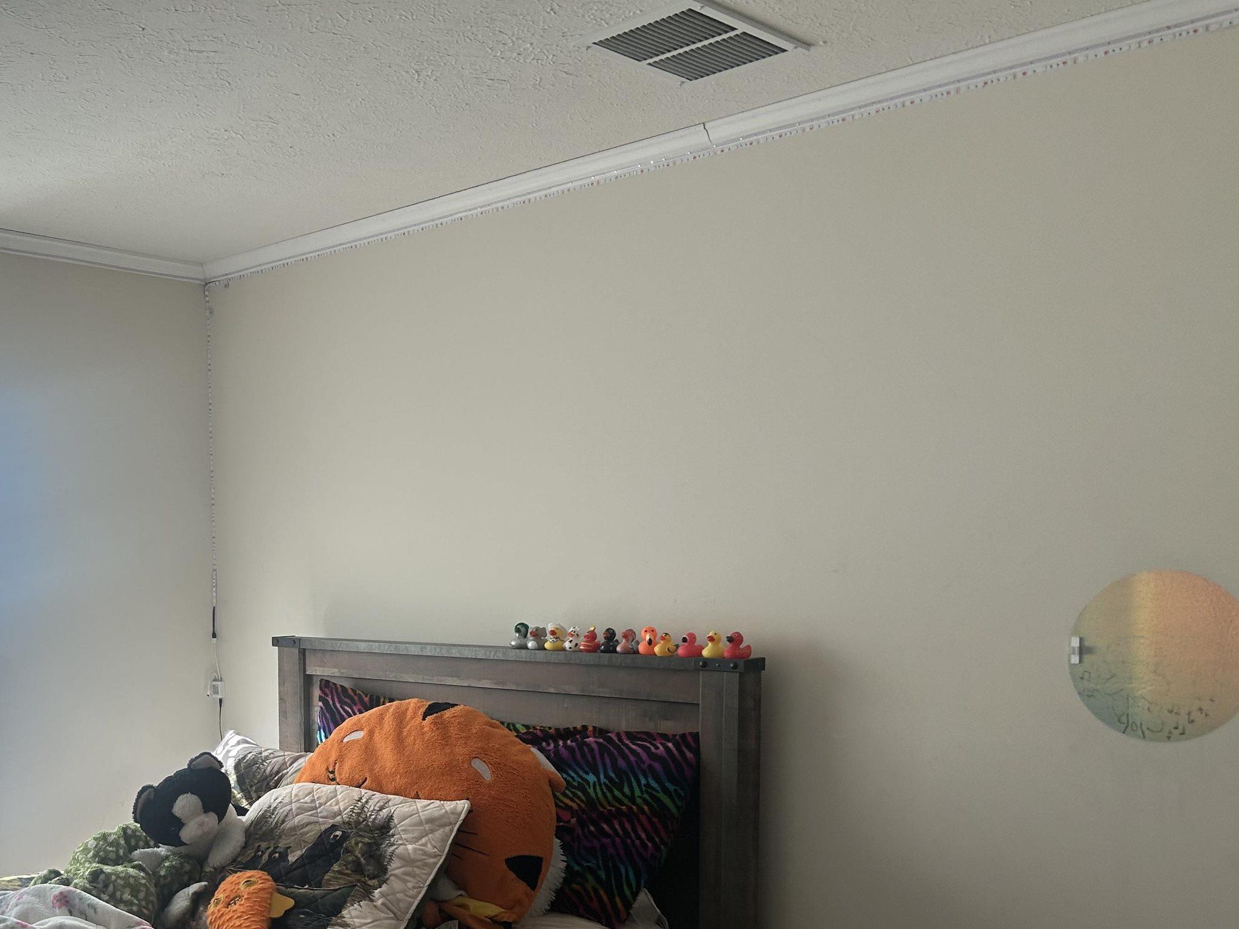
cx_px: 334
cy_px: 696
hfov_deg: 46.4
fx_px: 1396
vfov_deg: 36.0
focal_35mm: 39
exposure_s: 1/130
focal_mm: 5.7
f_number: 1.5
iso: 50
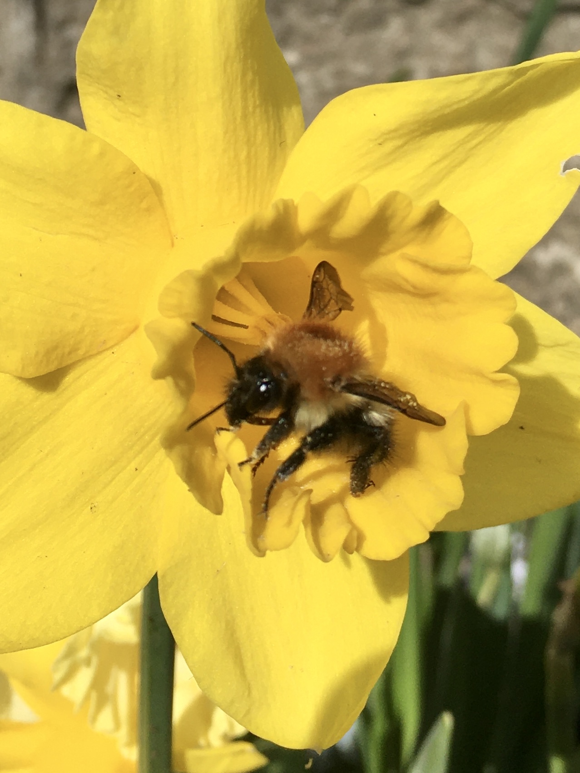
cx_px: 290
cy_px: 386
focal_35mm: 29
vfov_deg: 61.7
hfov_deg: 48.2
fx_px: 648
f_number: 2.2
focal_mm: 4.15
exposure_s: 1/2849
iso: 25
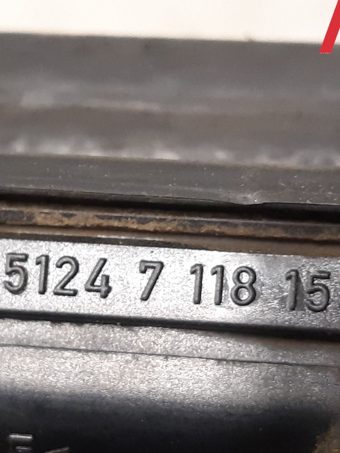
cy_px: 298
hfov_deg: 30.2
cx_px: 152
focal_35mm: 48
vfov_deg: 39.2
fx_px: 628
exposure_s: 1/33
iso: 250
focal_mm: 3.93
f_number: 1.7
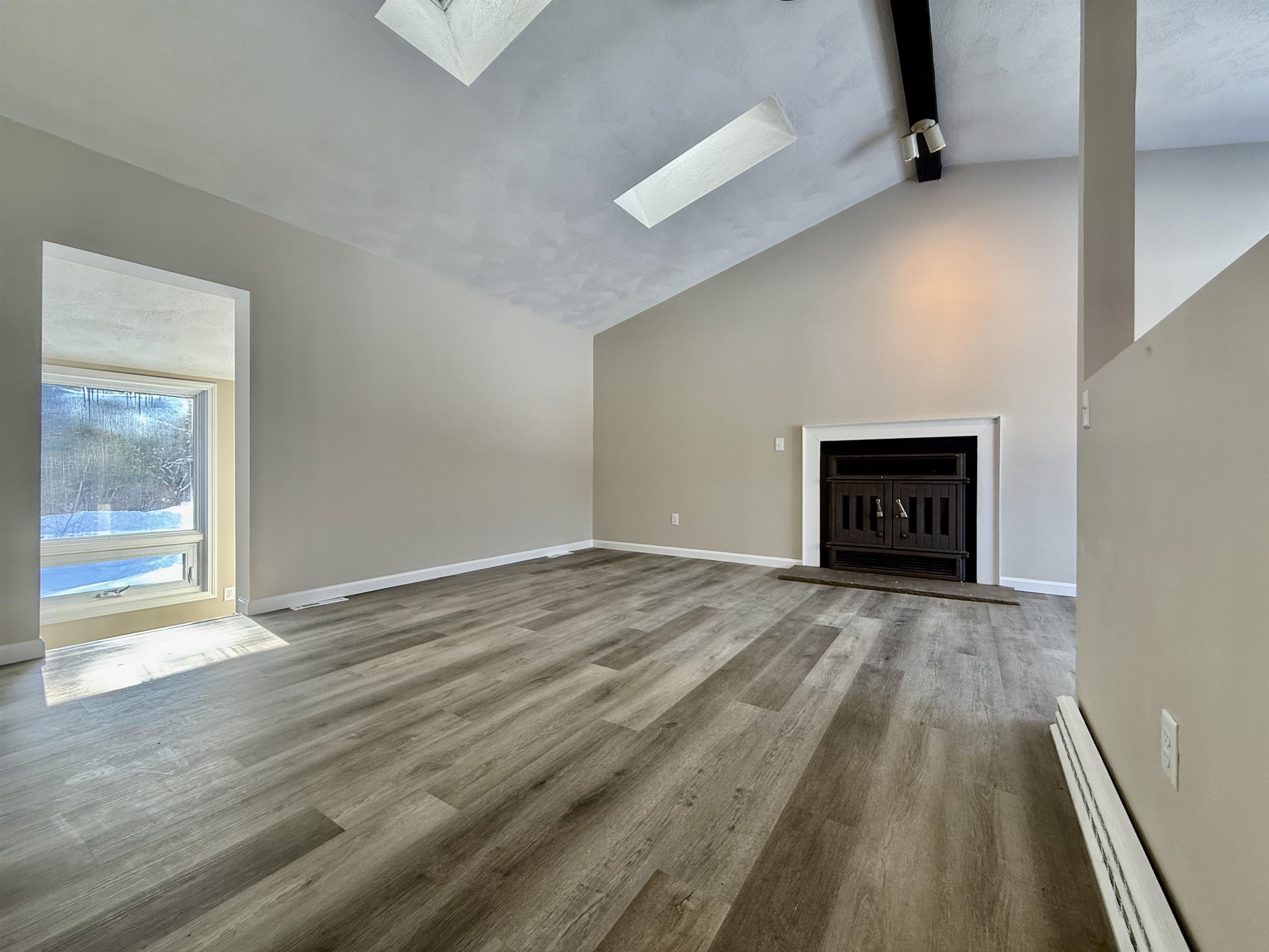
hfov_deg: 102.1
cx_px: 634
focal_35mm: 14
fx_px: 513
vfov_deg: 85.7
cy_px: 476
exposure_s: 1/120
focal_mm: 2.22
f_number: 2.2
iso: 125
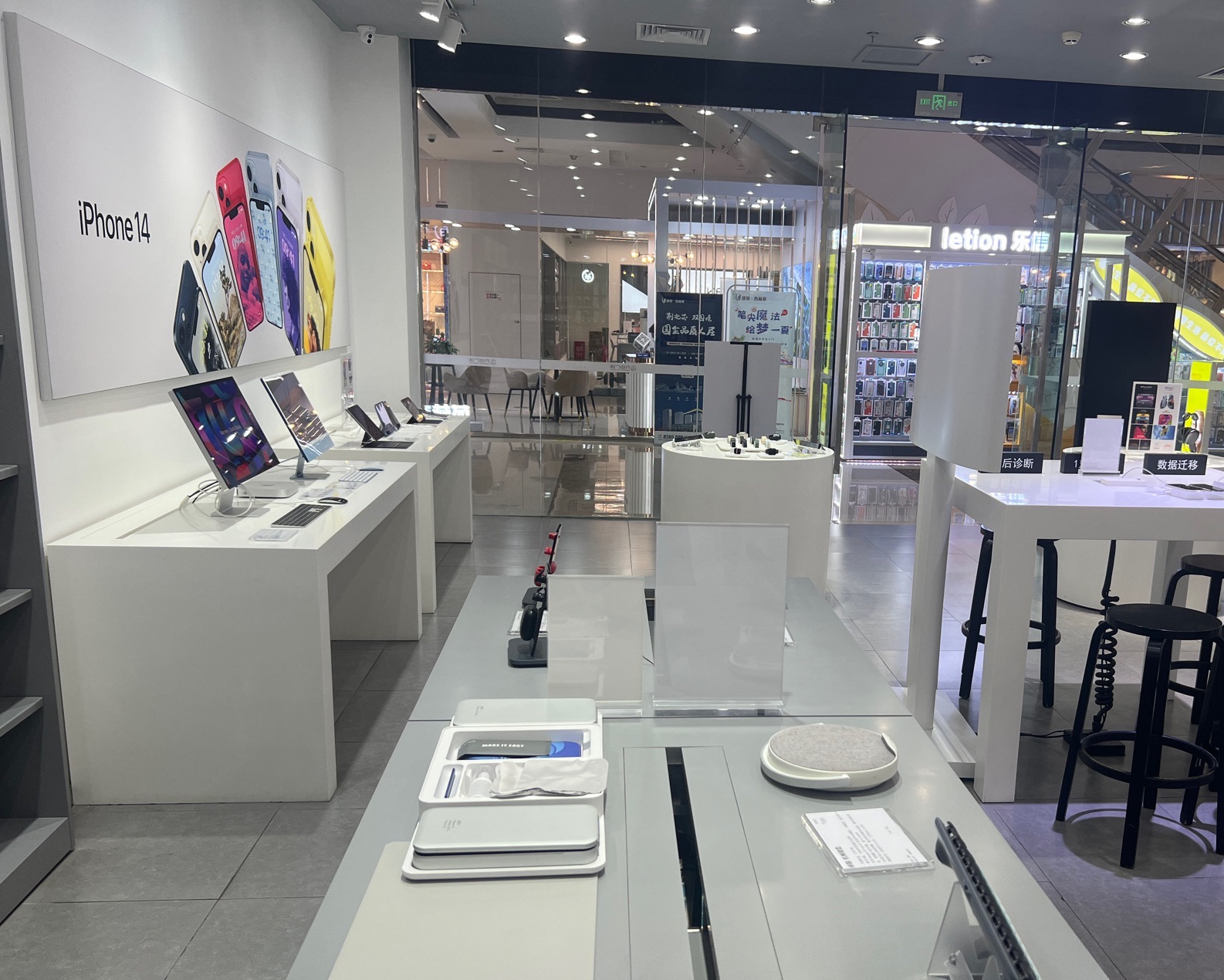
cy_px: 572
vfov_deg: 45.6
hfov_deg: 55.1
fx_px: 1159
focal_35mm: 32
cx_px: 750
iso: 50
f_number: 1.5
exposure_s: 1/153
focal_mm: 5.7
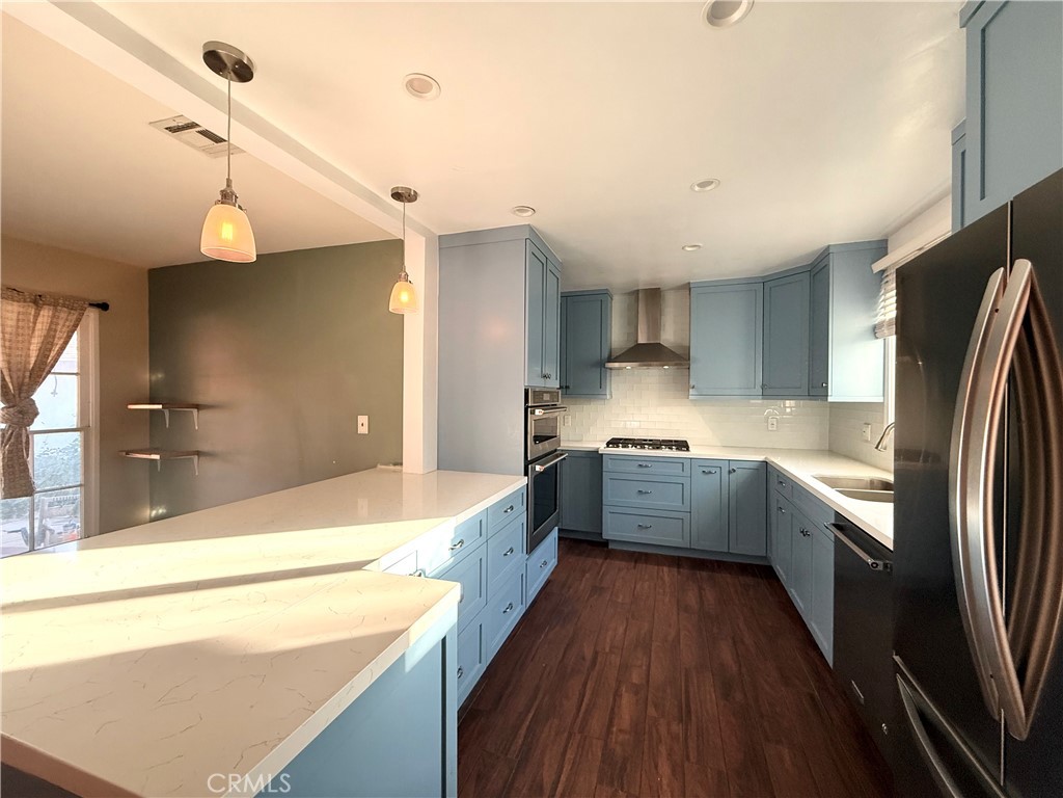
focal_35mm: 14
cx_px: 532
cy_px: 399
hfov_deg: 102.1
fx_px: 430
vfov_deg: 85.7
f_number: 2.2
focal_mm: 2.22
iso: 320
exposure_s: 1/120
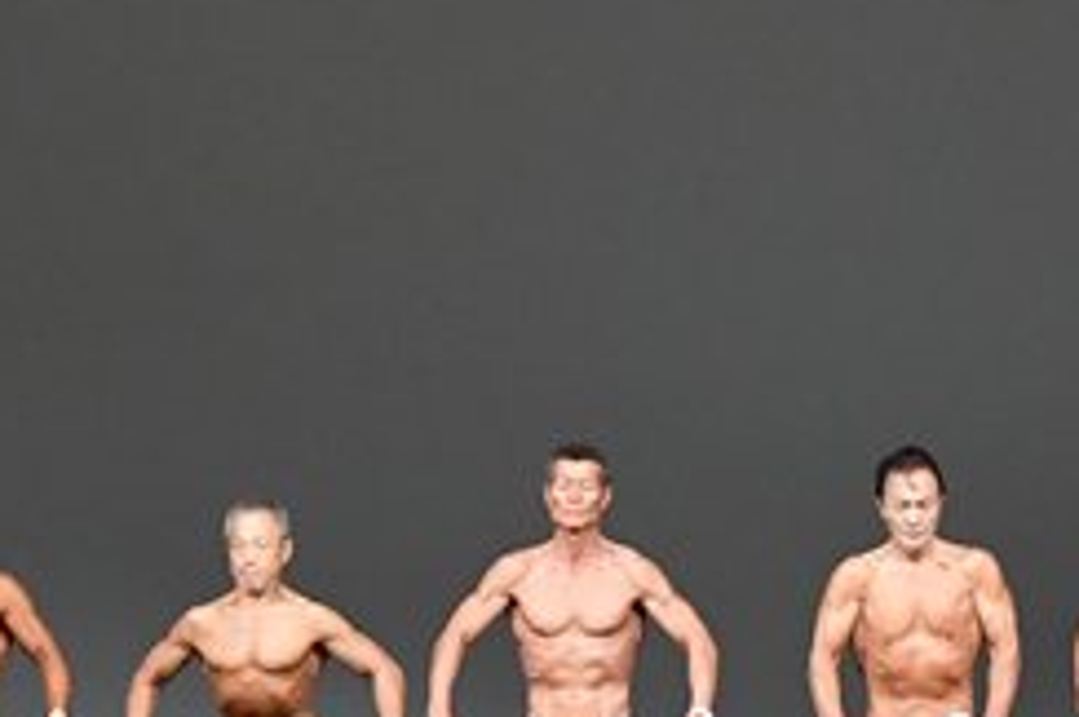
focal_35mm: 334
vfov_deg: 4.1
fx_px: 9997
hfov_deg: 6.2
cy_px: 615
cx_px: 352
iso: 4000
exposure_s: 1/400
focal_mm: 70
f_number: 5.6
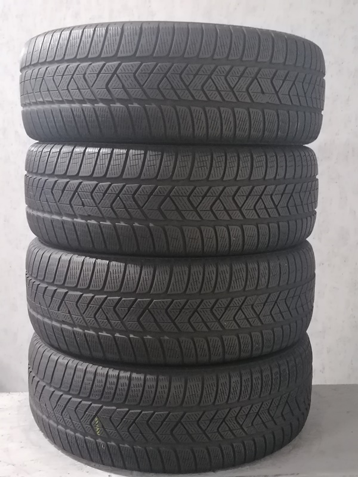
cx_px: 179
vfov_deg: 42.1
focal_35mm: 45
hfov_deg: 32.2
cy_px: 238
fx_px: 621
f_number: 1.8
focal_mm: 5.4
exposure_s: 1/25
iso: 1000
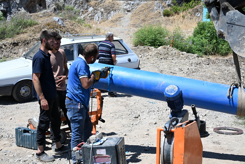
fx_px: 395
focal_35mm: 58
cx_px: 122
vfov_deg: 23.4
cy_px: 82
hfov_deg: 34.5
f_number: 6.3
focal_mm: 58
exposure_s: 1/640
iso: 200
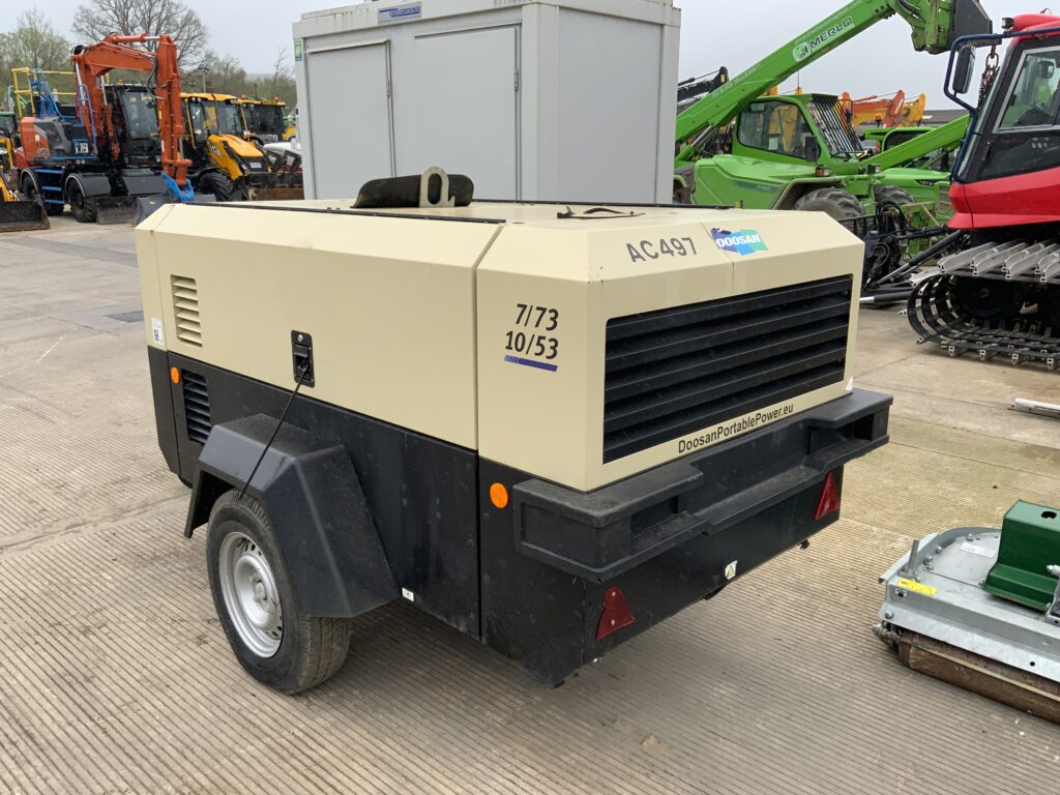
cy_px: 398
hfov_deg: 61.7
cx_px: 530
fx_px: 888
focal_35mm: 29
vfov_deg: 48.2
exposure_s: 1/1221
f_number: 1.8
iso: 16
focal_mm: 3
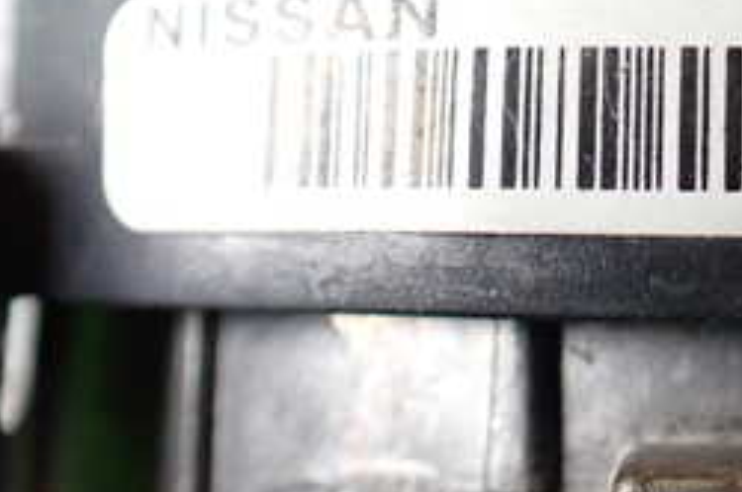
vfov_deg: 17.8
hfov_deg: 25.7
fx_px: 1544
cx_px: 736
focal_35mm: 75
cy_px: 36
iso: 500
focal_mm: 5.4
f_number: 2.3
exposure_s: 1/125
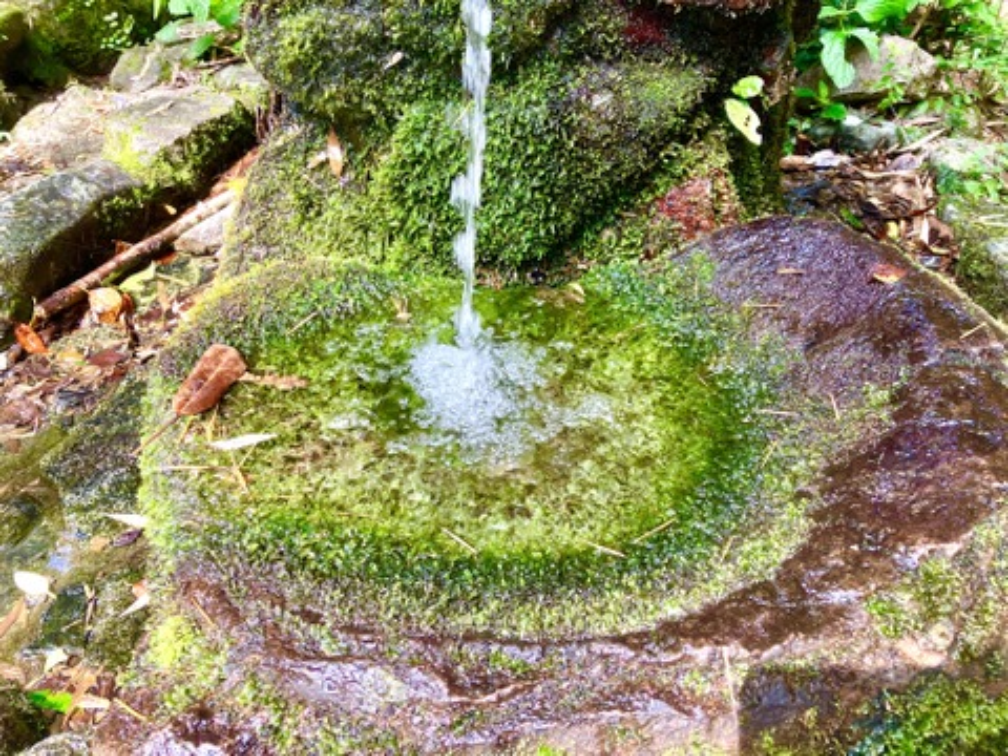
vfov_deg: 49.7
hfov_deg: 63.4
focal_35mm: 28
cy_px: 378
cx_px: 504
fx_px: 815
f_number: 1.8
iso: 64
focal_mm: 3.99
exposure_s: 1/121
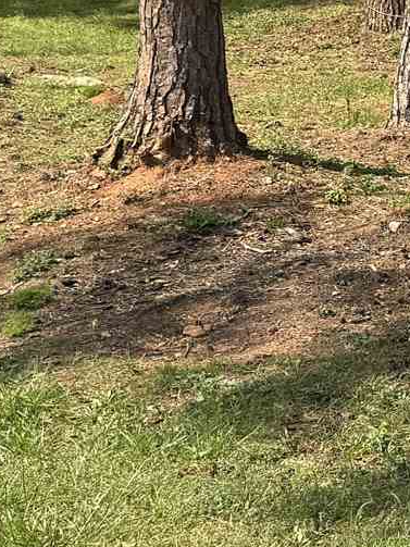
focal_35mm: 110
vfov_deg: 17.7
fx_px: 1738
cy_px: 69
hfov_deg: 12.5
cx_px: 701
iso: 80
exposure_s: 1/2174
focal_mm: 6.76
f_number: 1.78
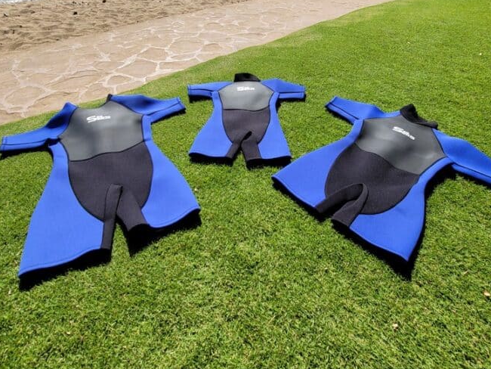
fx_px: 255
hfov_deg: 87.7
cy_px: 142
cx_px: 239
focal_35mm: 18
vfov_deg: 70.6
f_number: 2.2
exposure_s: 1/1983
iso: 64
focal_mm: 2.2
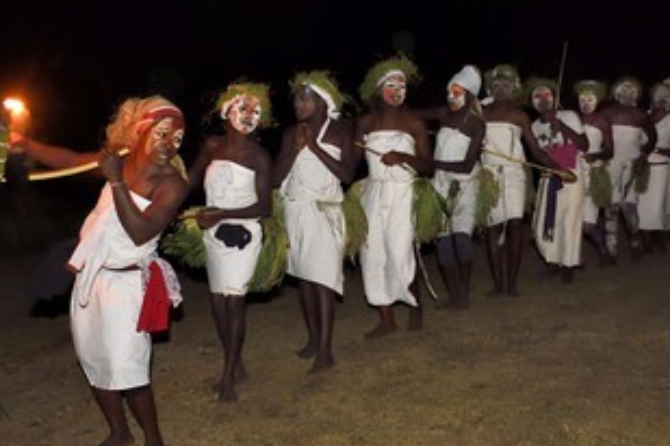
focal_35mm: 38
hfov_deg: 50.7
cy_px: 245
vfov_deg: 35.0
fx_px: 707
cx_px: 349
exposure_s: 1/25
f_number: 4
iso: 6400
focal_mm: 28
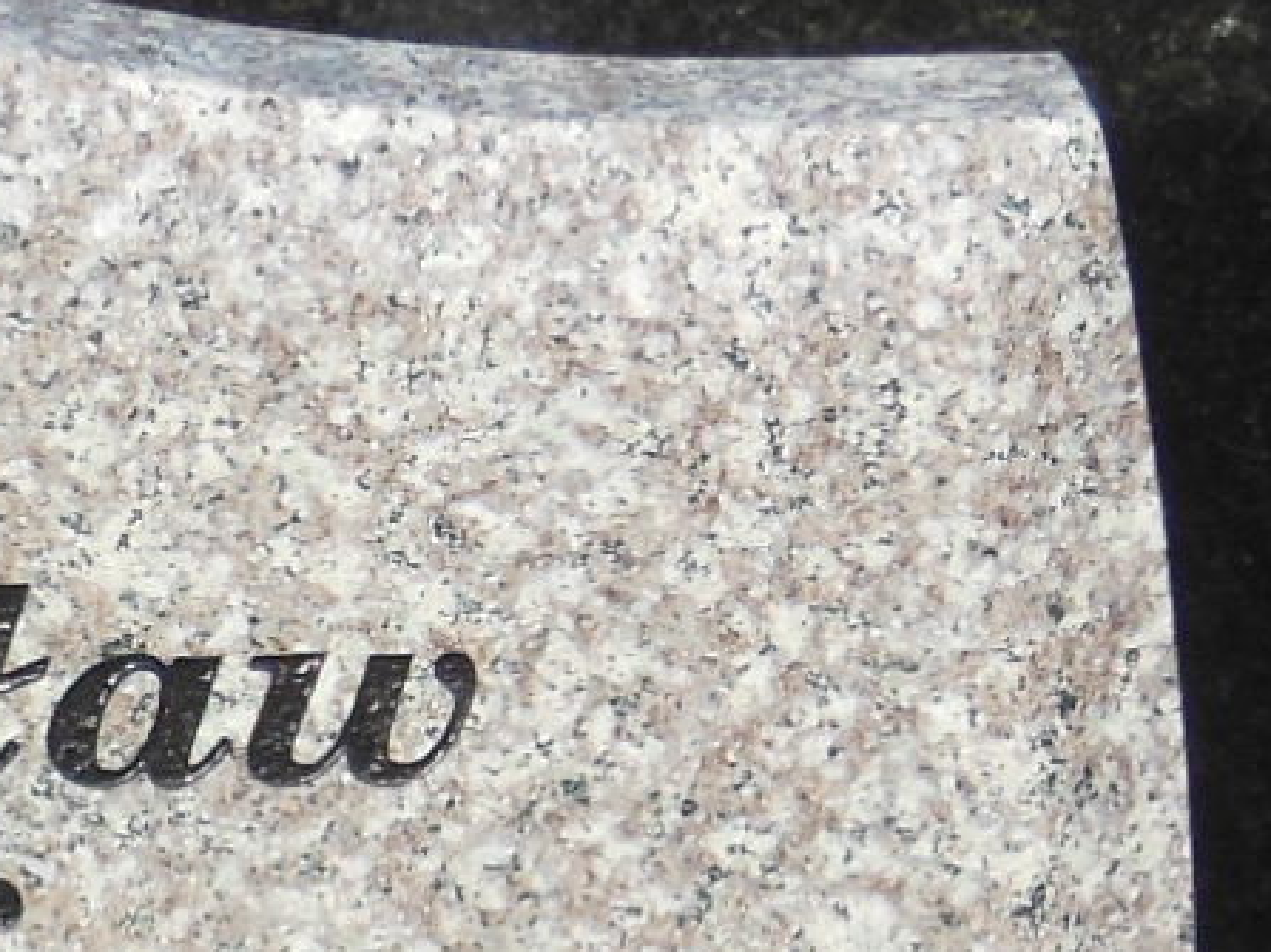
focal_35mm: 290
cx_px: -677
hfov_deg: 6.7
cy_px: 1503
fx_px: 10645
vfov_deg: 5.1
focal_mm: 10.2
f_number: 4.1
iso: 125
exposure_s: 1/640
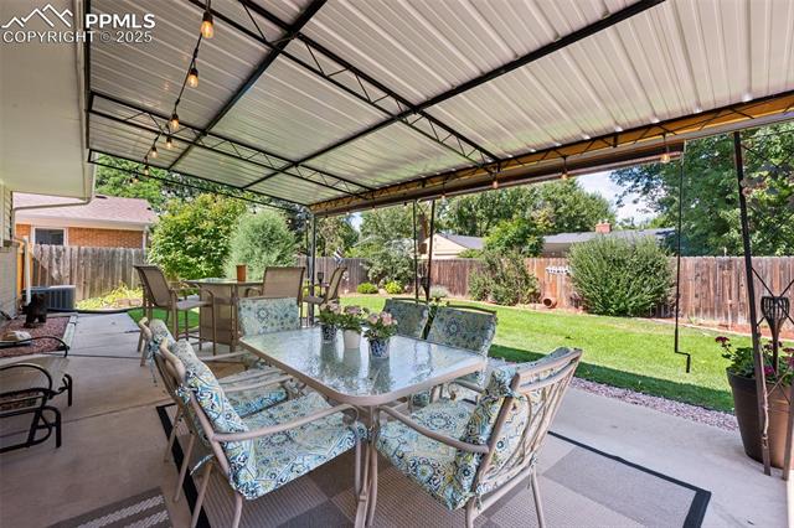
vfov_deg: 77.3
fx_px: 331
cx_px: 397
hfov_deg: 100.4
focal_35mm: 15
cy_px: 264
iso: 100
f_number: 11
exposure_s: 1/50
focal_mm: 15
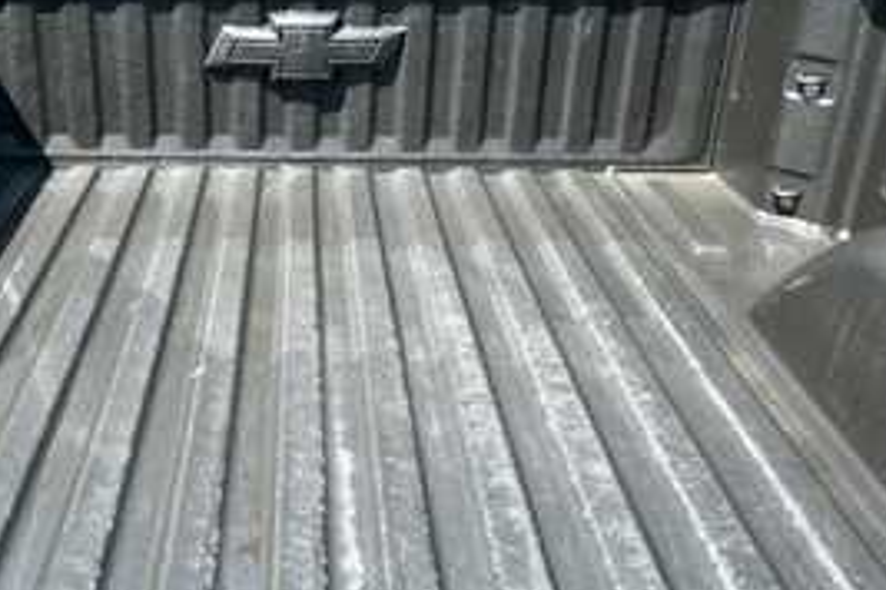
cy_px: 317
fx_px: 1107
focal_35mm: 45
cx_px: 275
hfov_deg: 42.8
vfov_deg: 29.9
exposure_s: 1/250
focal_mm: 20
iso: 560
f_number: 5.6
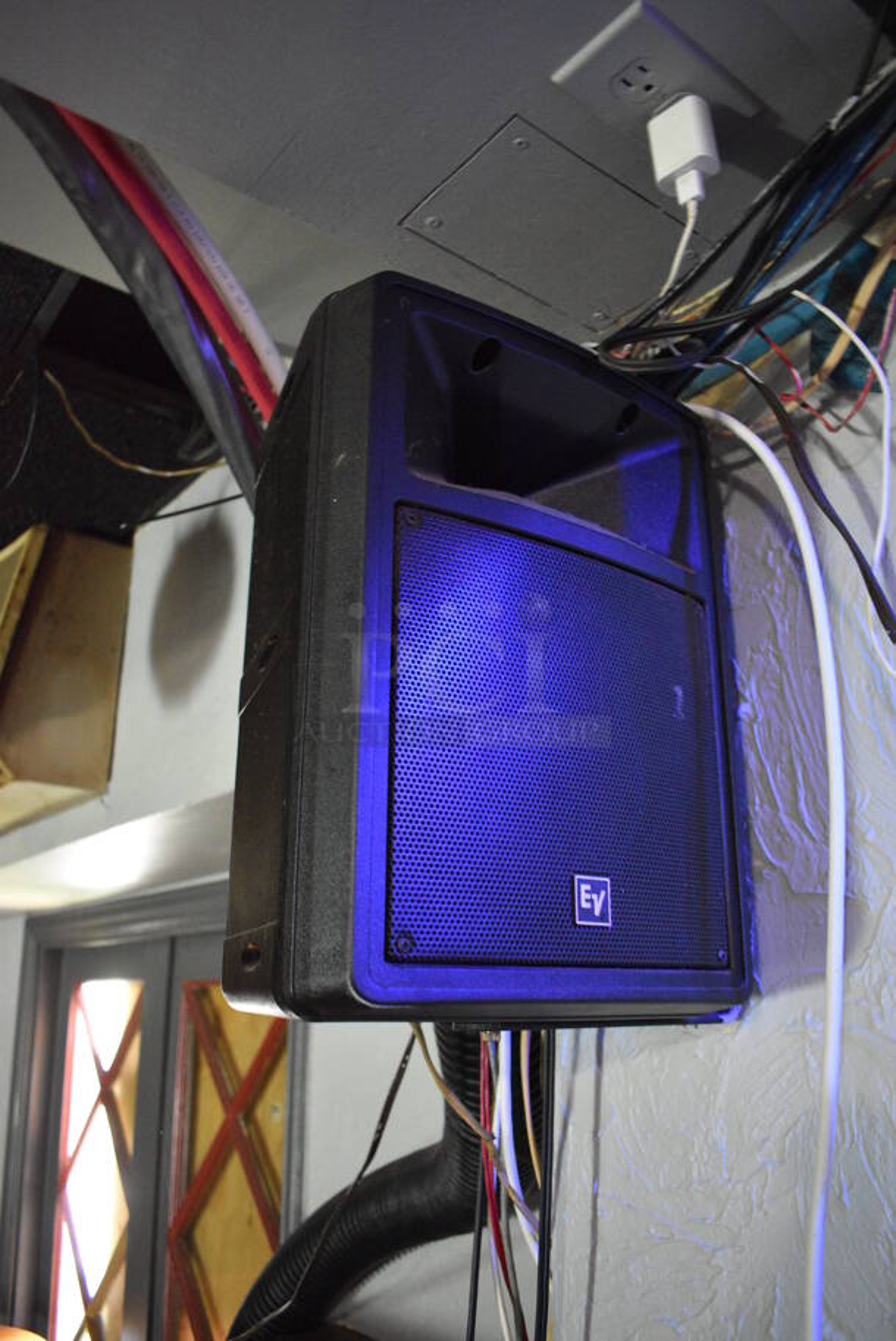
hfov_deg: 48.0
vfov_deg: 67.3
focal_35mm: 27
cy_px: 670
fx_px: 1006
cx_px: 448
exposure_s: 1/13
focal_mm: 18
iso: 3200
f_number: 3.5
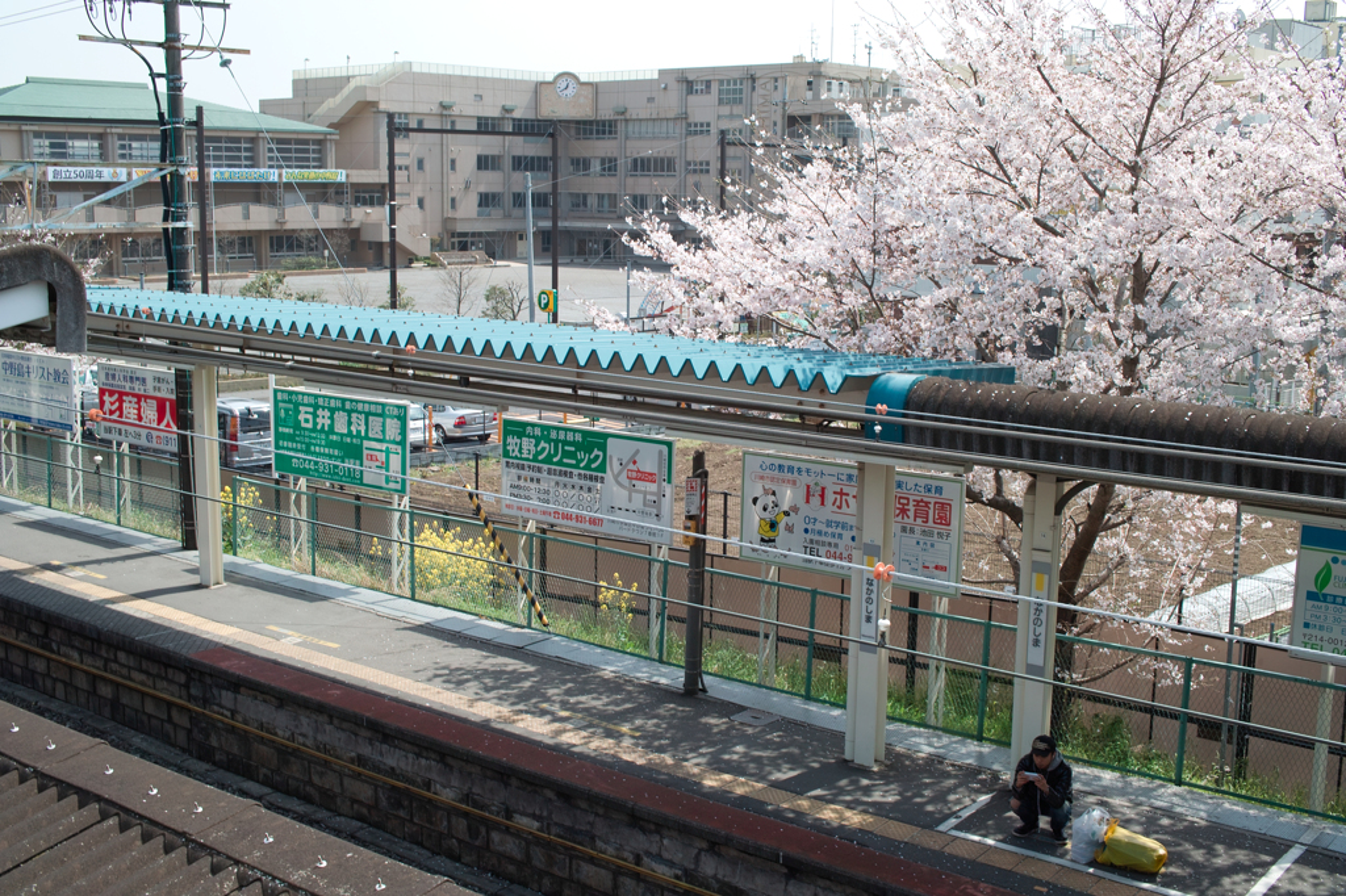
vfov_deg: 32.6
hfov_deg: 47.4
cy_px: 448
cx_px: 673
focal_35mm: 41
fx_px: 1532
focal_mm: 24.2
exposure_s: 1/100
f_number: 7.1
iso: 100
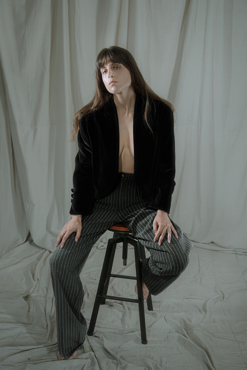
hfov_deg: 35.2
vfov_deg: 50.9
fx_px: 389
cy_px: 185
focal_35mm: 38
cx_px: 124
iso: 800
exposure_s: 1/400
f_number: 4
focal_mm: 37.8
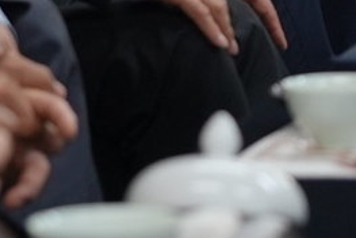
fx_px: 2534
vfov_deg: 5.3
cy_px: -138
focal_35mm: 256
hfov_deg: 7.9
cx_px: 552
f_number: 4
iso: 800
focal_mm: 48
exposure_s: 1/160
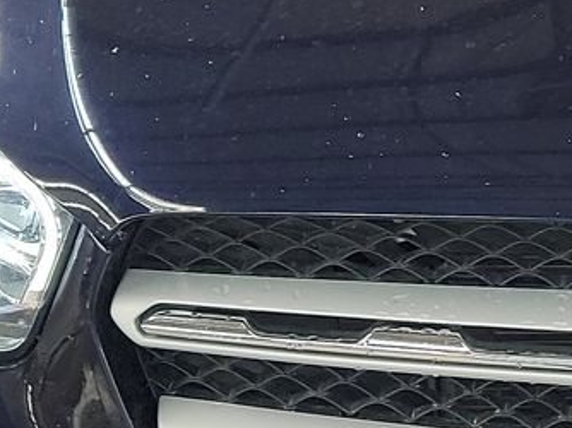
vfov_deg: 12.7
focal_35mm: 115
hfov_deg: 15.5
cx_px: 915
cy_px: -21
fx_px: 1899
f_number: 1.8
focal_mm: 6.7
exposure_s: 1/59
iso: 195
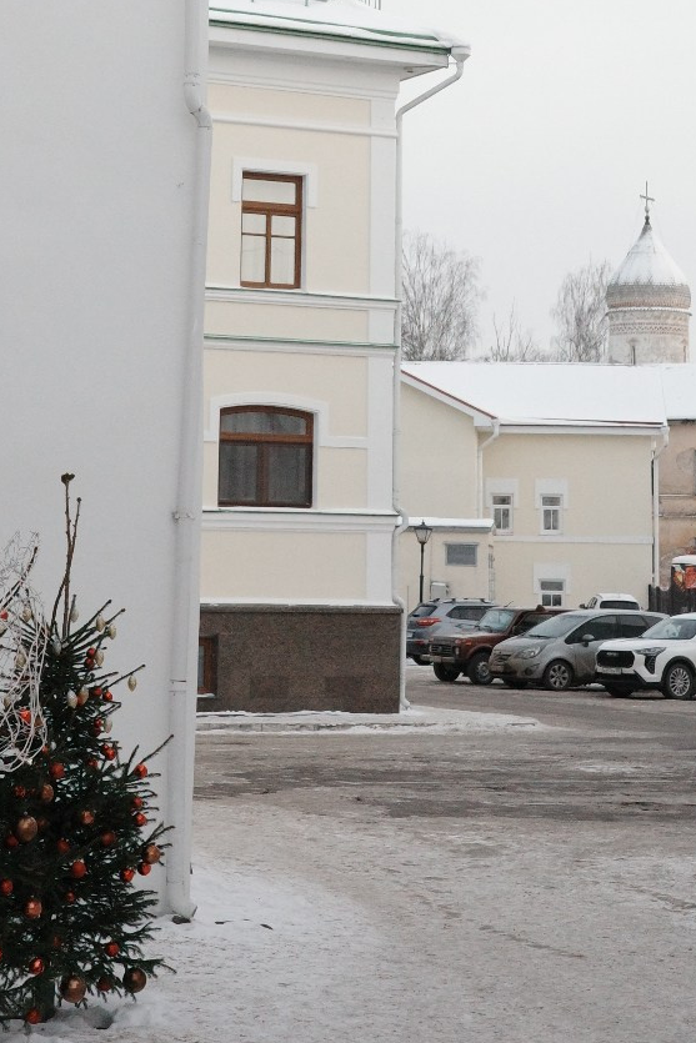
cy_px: 66
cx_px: 314
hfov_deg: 14.9
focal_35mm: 92
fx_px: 2667
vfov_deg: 21.5
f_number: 5
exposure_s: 1/1600
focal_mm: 26
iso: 1600
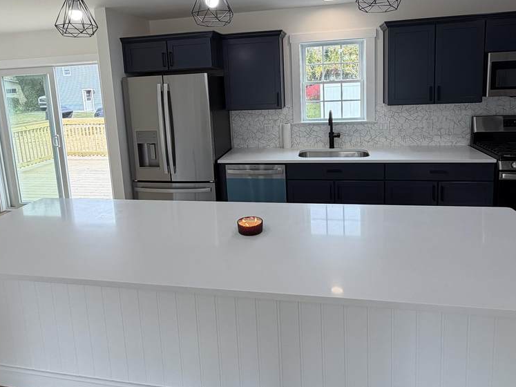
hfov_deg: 71.6
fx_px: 358
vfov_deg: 55.5
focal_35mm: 24
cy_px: 126
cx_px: 256
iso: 50
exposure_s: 1/120
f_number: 2.2
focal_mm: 2.22
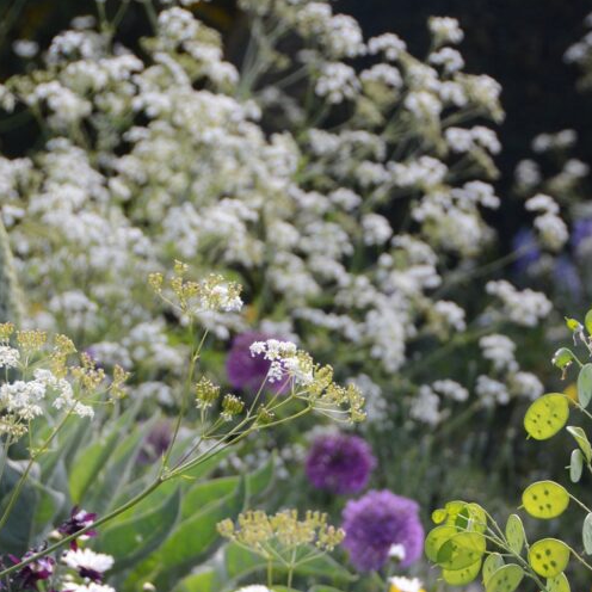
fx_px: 3560
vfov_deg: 9.5
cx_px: 338
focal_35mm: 184
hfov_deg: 9.5
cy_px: 399
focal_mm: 70
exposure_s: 1/500
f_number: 5
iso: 400
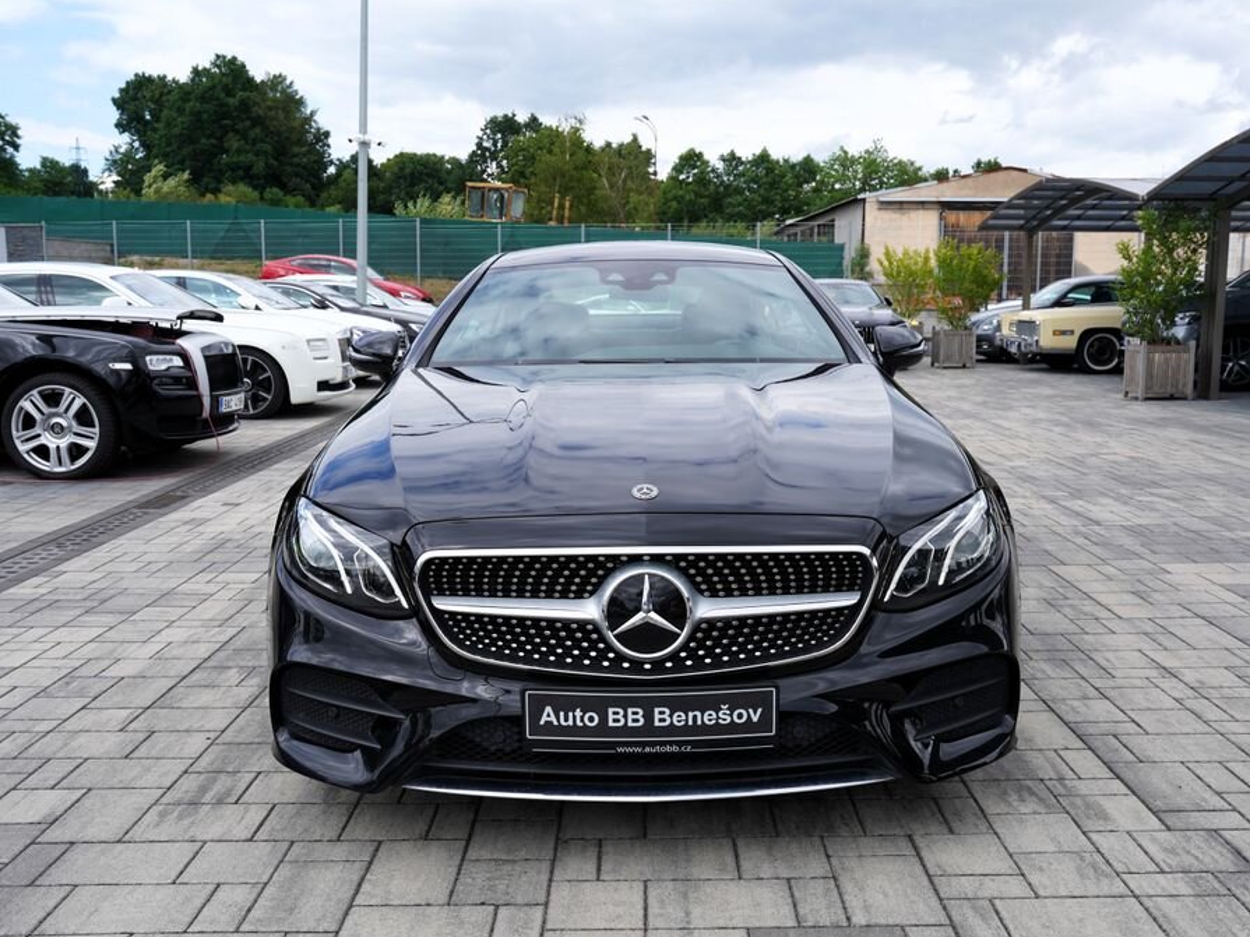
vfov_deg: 42.9
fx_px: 1191
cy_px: 472
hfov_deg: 55.3
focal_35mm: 33
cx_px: 648
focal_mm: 30
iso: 100
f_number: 7.1
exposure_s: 1/250
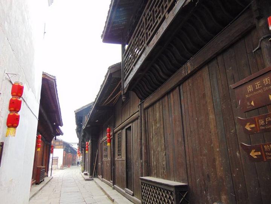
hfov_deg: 69.4
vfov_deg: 54.9
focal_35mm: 25
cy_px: 102
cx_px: 136
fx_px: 196
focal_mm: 4.5
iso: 80
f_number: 3
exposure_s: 1/50
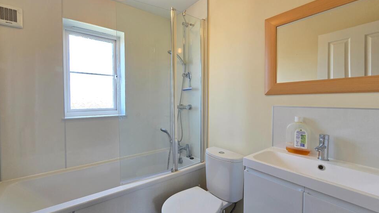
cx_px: 180
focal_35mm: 15
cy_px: 103
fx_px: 151
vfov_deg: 70.5
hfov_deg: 102.9
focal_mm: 2.2
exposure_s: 1/100
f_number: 2.2
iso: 100
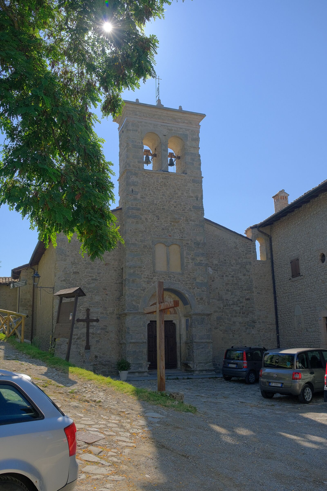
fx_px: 436
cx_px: 164
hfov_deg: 41.1
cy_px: 246
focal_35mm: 32
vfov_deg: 58.7
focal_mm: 21.2
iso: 640
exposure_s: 1/640
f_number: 5.6
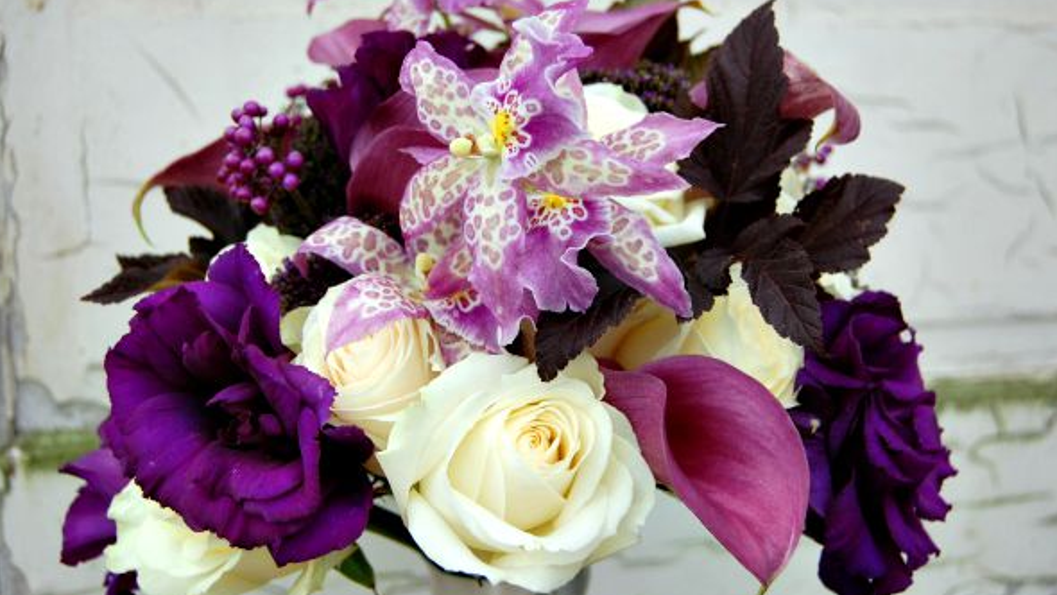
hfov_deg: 41.7
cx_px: 523
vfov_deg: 24.2
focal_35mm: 50
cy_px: 263
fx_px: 1388
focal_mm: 31
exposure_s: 1/500
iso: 200
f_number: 4.5
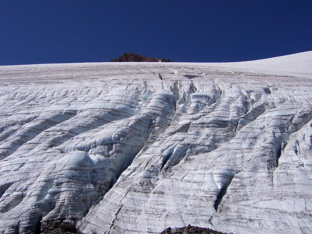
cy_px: 117
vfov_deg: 39.7
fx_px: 324
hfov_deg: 51.4
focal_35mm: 36
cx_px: 156
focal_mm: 6
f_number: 4.8
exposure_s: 1/1000
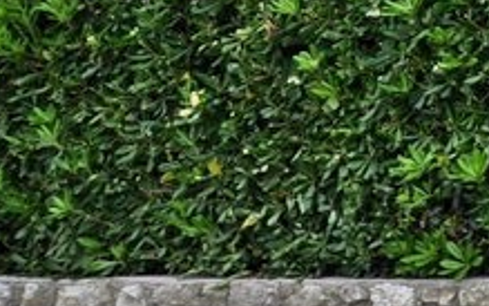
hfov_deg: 10.1
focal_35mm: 161
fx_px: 2146
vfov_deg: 7.8
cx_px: 1400
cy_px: -290
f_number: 10
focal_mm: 18
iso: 200
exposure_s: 1/250
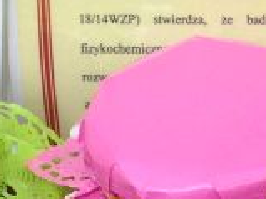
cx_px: 233
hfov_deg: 11.2
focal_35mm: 176
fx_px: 1351
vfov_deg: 8.3
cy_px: -37
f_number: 2.4
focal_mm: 4.28
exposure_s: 1/293
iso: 50
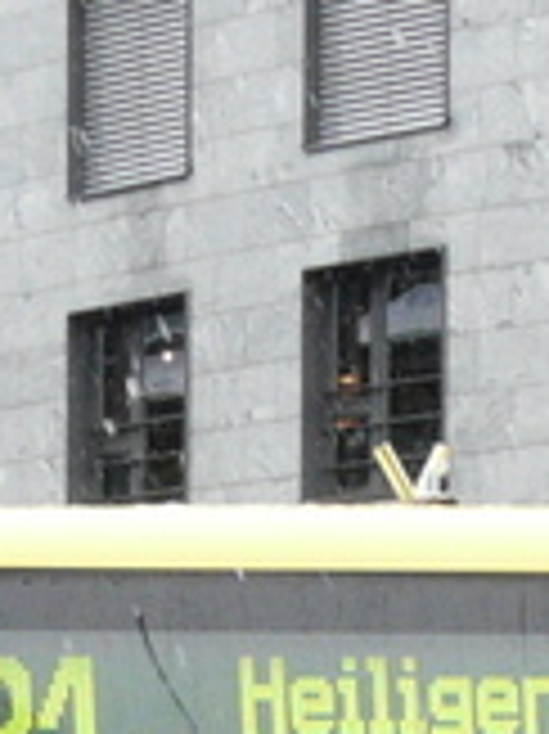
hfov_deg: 4.9
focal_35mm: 301
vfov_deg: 6.4
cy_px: 1522
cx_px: -32
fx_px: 6373
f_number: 3.6
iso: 160
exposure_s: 1/160
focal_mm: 8.1
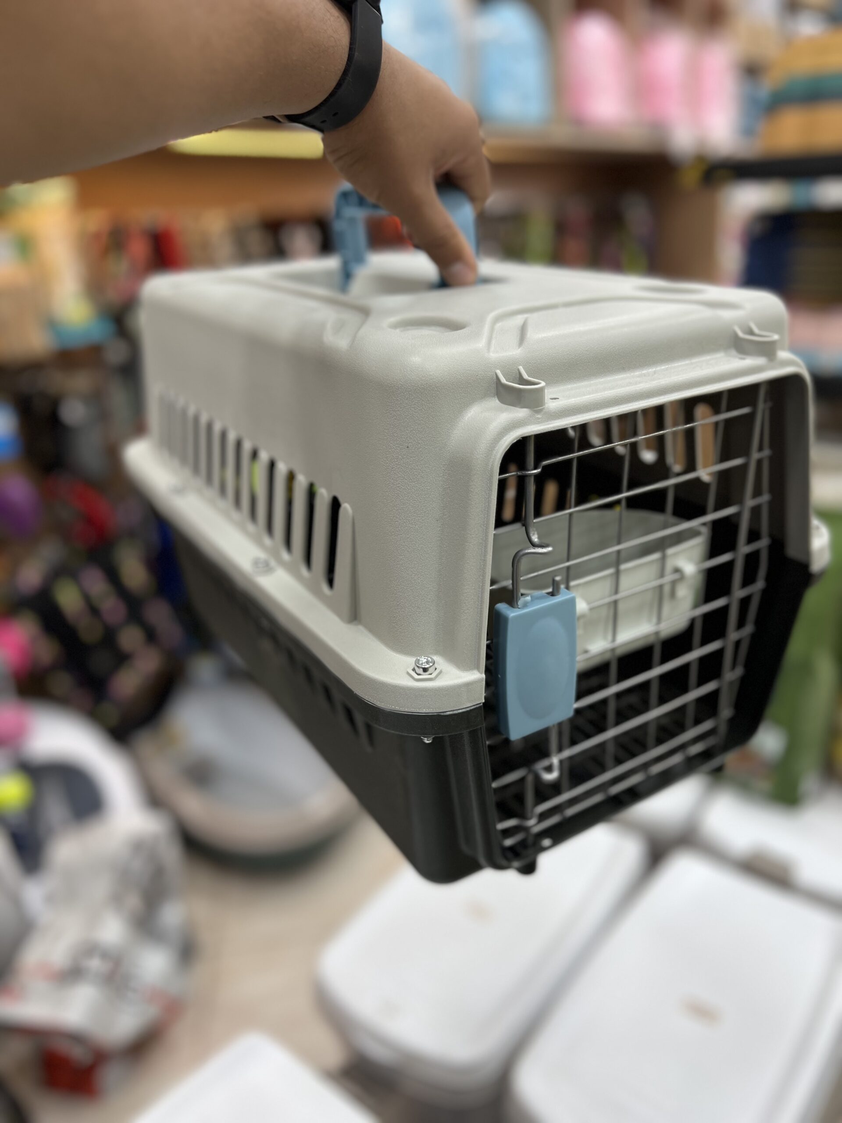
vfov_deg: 67.3
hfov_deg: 53.1
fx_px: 843
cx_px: 421
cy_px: 562
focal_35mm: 26
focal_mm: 5.7
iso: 40
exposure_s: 1/100
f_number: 1.5
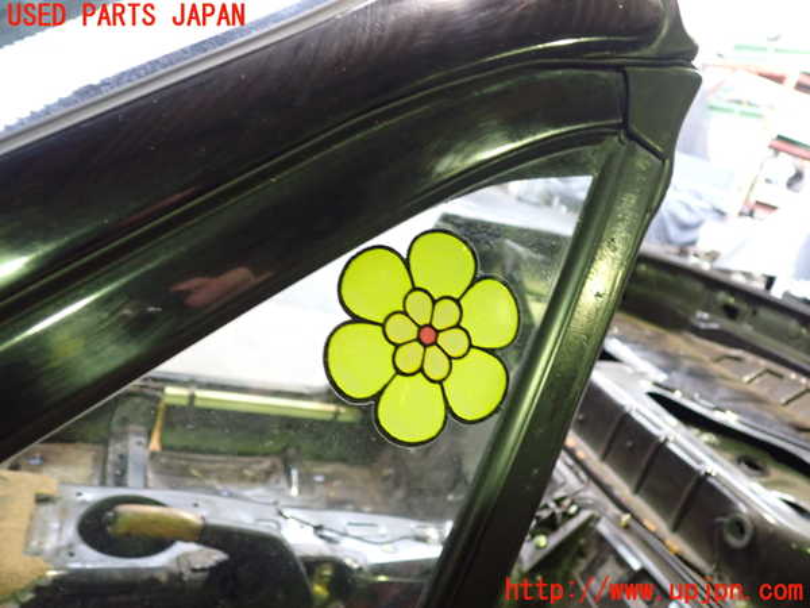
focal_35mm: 30
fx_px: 702
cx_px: 405
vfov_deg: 46.8
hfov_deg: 60.0
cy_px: 304
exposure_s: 1/30
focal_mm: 5.4
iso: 640
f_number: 2.3
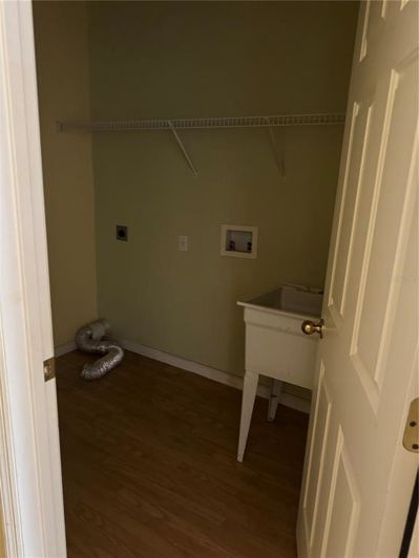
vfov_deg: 71.6
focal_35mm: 24
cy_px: 279
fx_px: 387
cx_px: 210
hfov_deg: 56.8
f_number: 1.78
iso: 1000
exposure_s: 1/30
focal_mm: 6.76
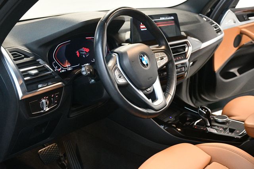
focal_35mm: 48
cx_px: 127
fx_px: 338
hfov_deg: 41.1
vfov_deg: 28.0
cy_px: 84
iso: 5000
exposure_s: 1/60
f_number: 4
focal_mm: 32
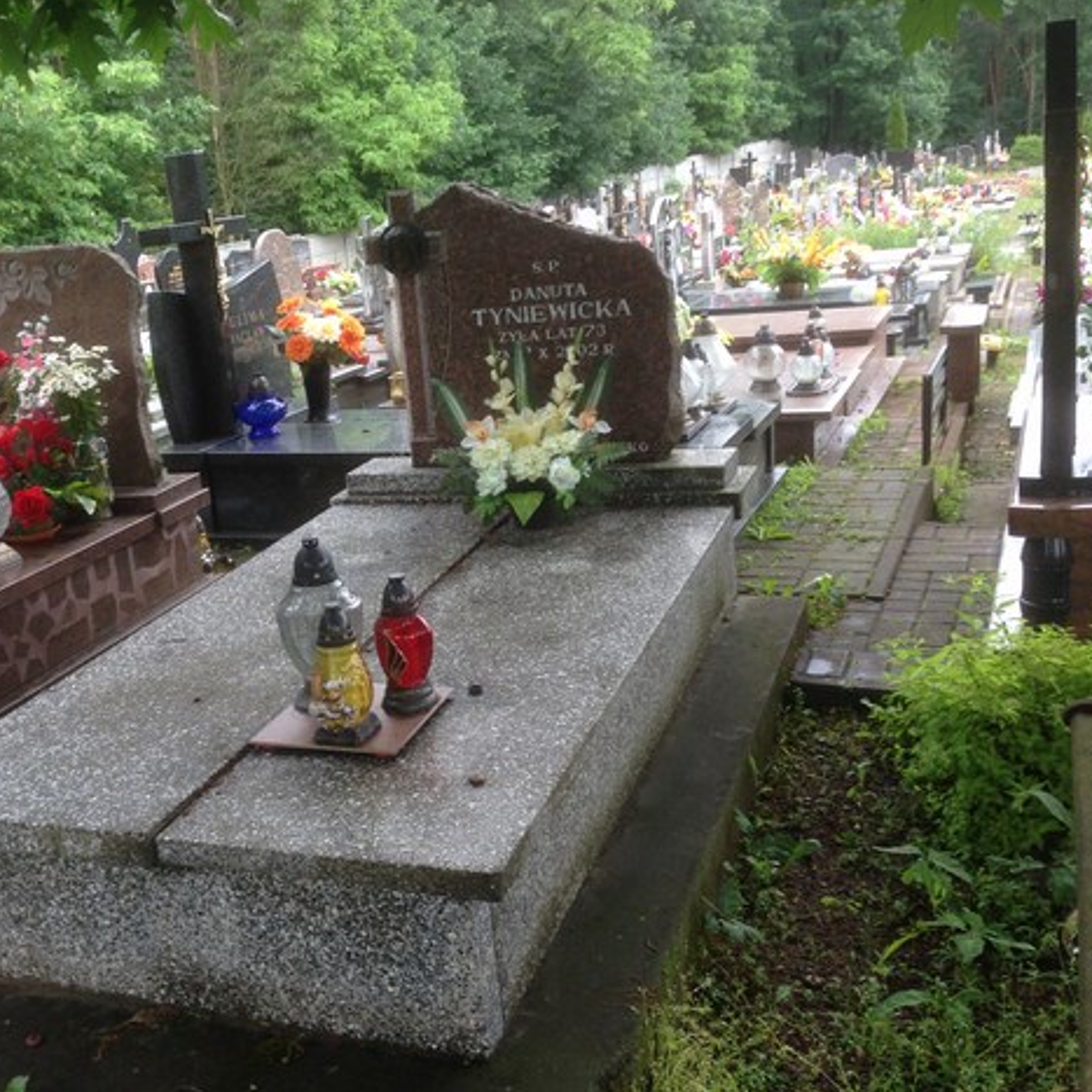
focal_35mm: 40
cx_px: 360
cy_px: 533
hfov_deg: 41.3
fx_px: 1428
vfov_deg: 41.9
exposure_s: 1/120
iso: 80
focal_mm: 4.12
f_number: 2.4
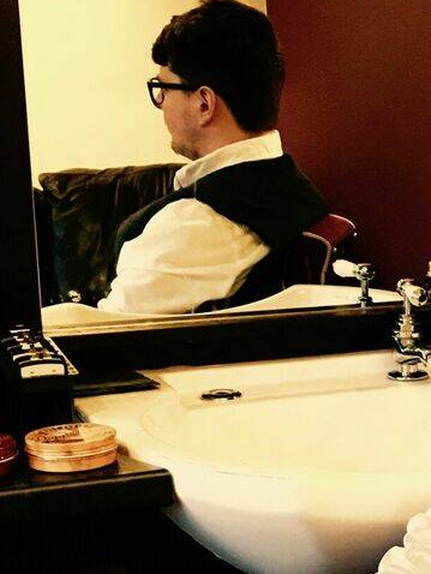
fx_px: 1609
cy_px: 436
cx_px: 519
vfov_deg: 20.1
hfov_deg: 14.7
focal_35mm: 97
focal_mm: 4.15
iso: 160
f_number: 2.2
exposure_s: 1/33
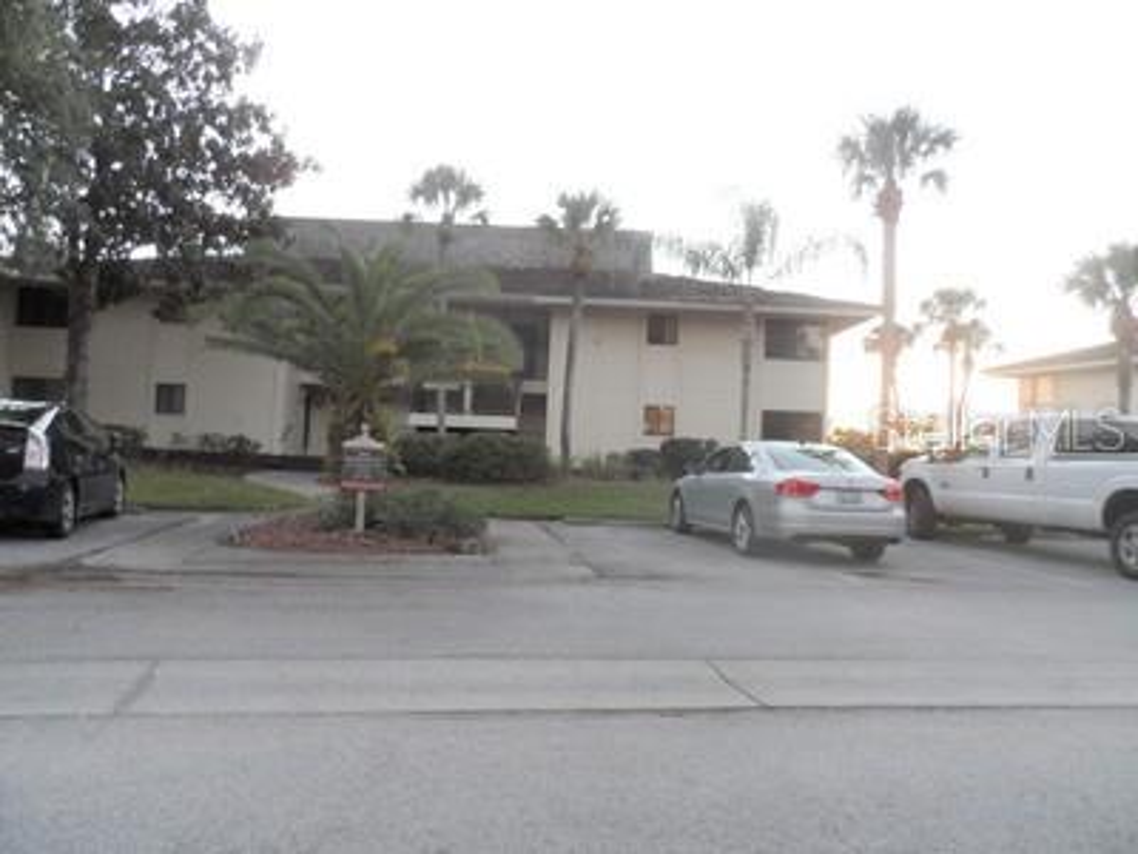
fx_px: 789
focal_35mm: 24
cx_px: 569
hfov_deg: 71.6
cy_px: 427
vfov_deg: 56.8
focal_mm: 4
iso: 240
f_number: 3.2
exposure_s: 1/30
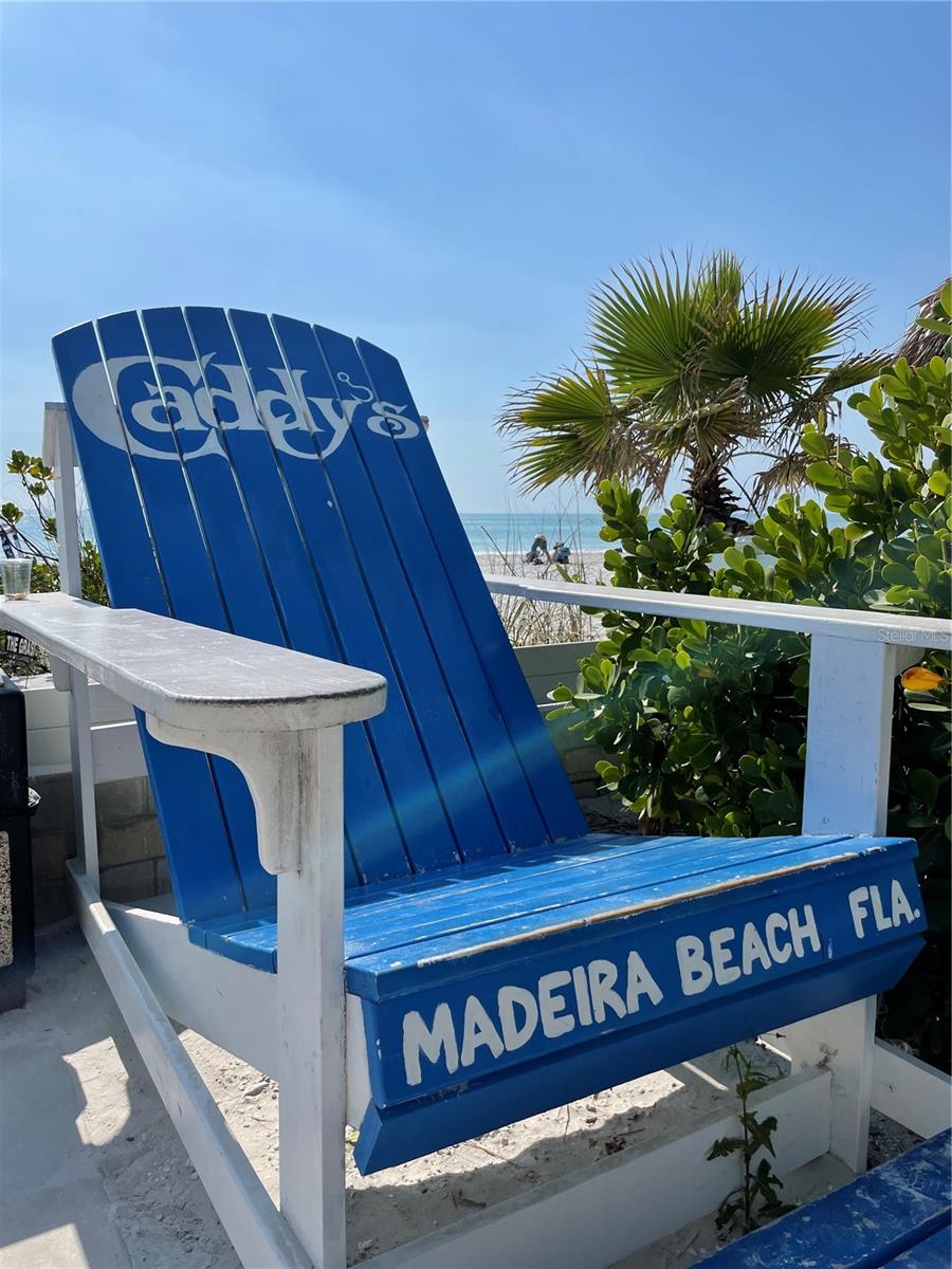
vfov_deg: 67.3
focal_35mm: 26
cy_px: 634
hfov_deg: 53.1
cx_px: 476
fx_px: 953
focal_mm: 4.2
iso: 32
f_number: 1.6
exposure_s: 1/6135
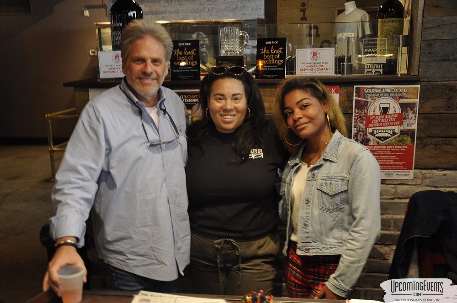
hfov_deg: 49.6
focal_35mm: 39
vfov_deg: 34.1
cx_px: 228
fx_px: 494
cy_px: 152
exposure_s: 1/6
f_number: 4
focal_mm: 26
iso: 400
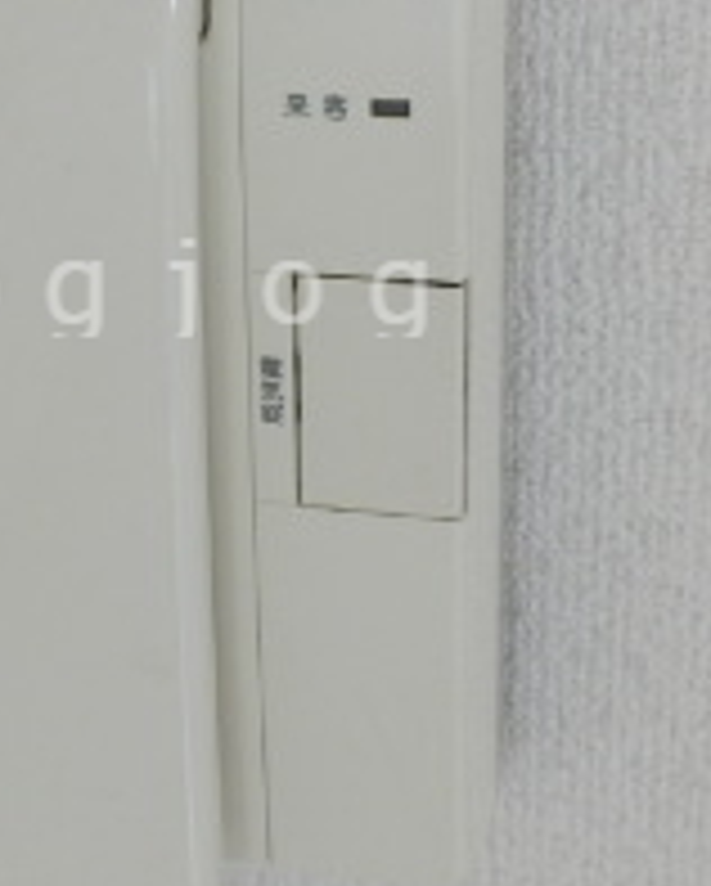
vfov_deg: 24.9
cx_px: 144
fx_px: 1996
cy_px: 283
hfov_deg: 20.0
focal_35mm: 76
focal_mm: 4.2
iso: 160
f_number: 3
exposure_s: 1/30
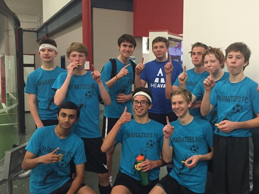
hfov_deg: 45.3
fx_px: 307
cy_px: 96
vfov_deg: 35.2
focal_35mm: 41
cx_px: 165
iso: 200
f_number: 2.2
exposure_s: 1/30
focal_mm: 4.15
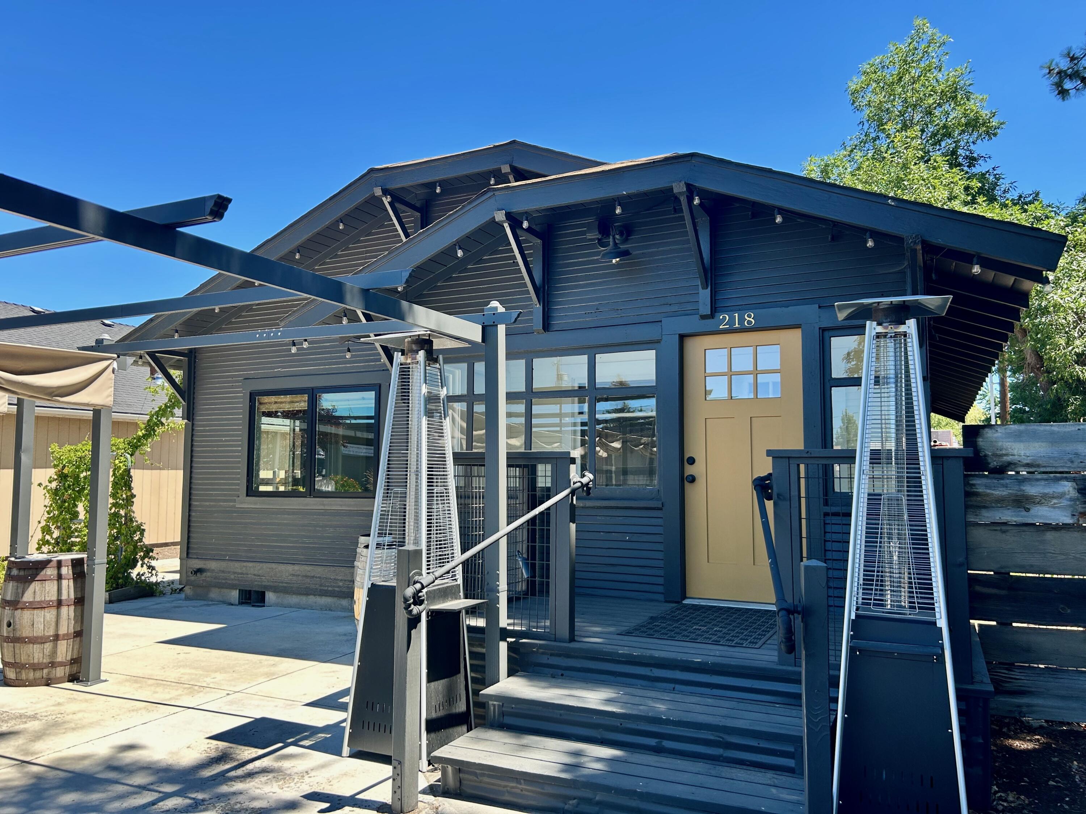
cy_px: 407
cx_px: 543
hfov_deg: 67.3
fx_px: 816
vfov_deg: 53.1
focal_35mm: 26
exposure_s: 1/873
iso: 50
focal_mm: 5.7
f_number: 1.5
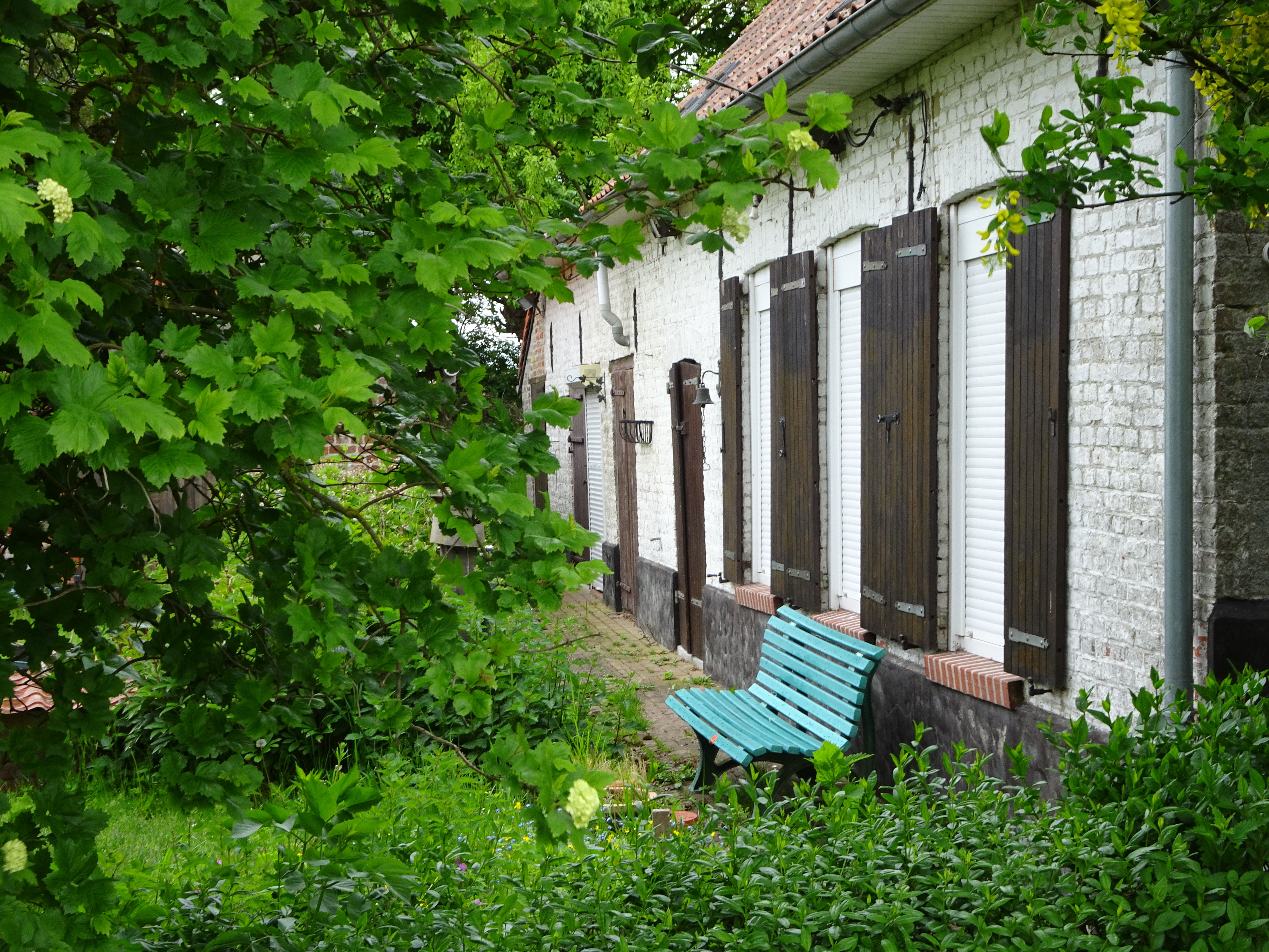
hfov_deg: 38.2
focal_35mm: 50
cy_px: 476
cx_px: 634
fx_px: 1833
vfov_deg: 29.1
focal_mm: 8.51
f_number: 4.5
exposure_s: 1/60
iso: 80
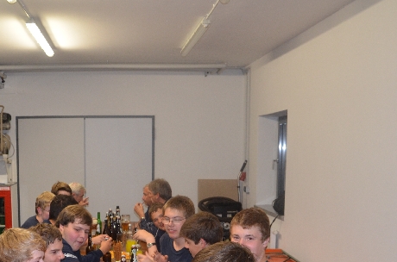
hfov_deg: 41.1
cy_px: 223
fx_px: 517
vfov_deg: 27.7
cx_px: 110
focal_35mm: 47
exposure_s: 1/60
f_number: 3.5
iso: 900
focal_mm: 18
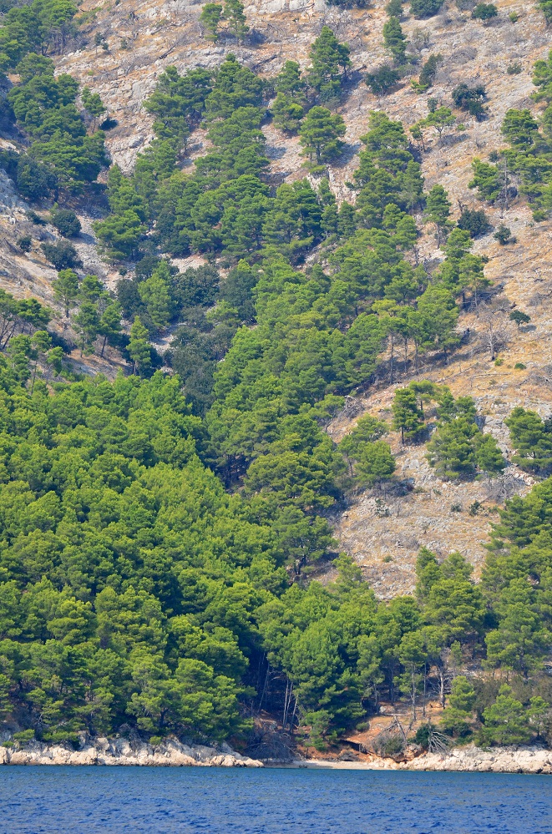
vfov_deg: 8.3
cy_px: 417
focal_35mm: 248
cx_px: 276
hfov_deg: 5.5
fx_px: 5722
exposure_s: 1/1600
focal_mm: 165
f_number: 5.6
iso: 400
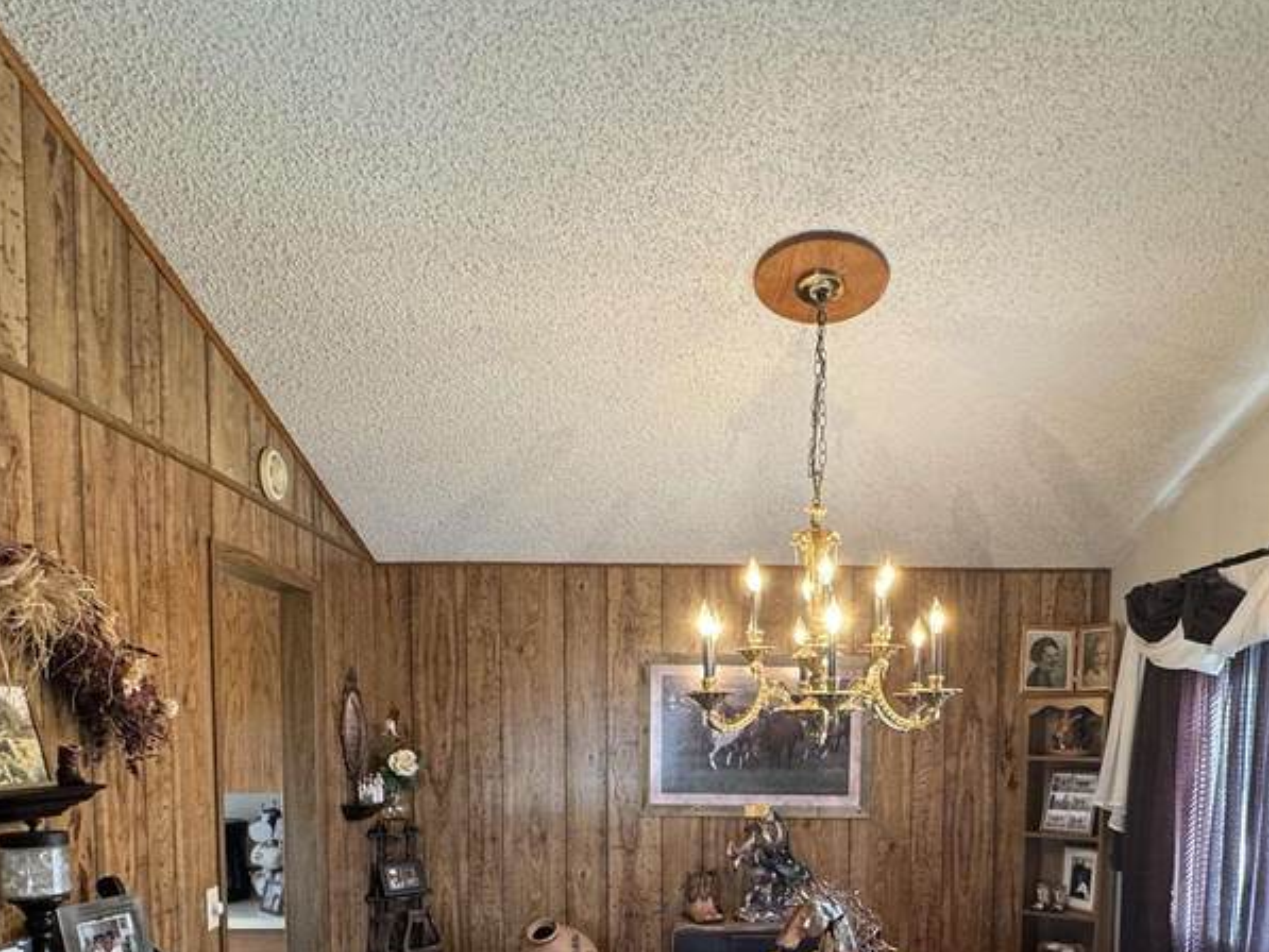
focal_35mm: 30
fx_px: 1100
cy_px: 803
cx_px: 759
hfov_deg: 59.5
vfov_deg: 43.8
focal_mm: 2.22
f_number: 2.2
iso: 250
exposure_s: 1/60
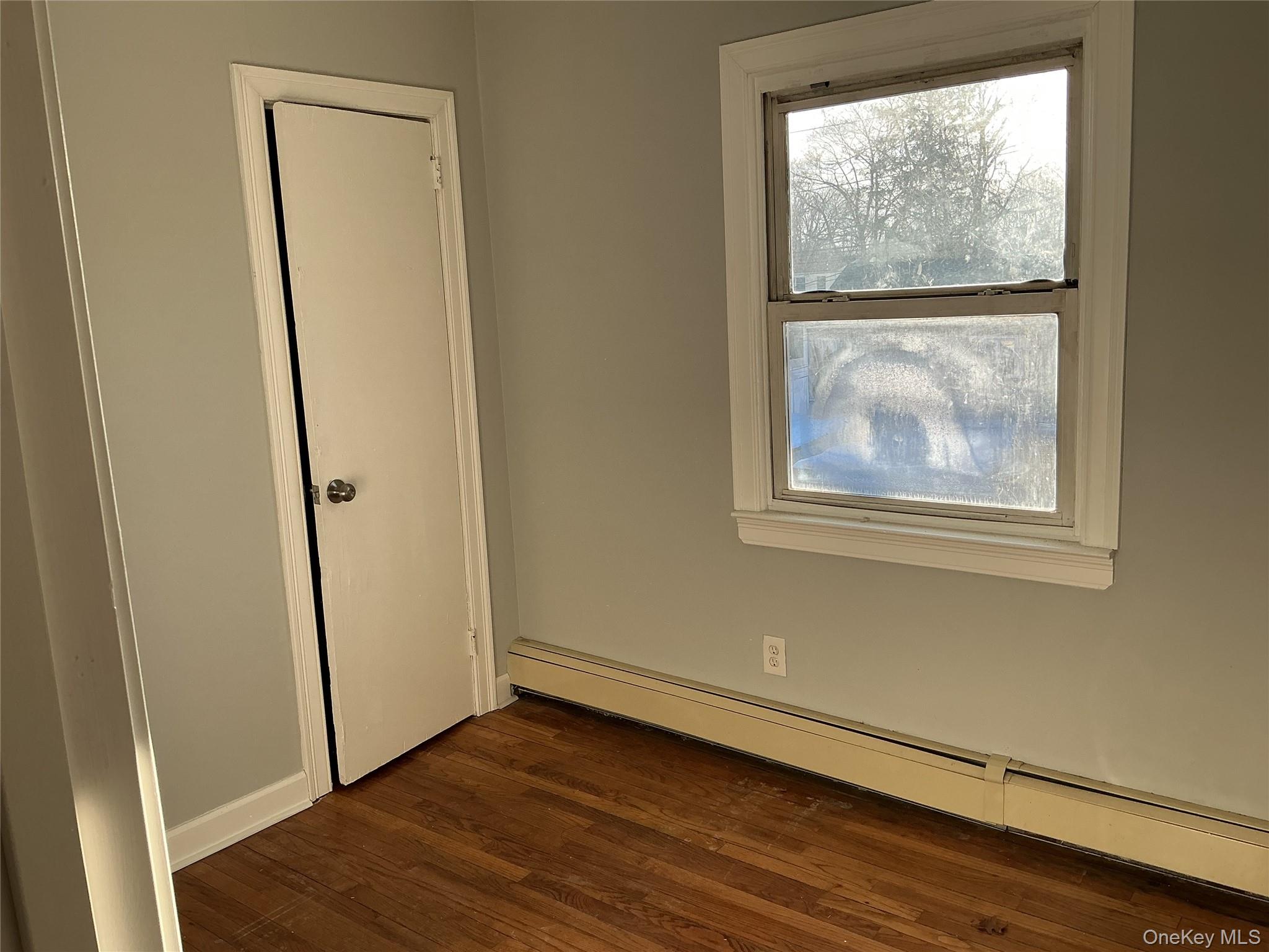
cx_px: 634
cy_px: 476
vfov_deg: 48.2
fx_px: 1063
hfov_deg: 61.7
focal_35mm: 29
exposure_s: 1/190
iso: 25
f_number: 1.8
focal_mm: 3
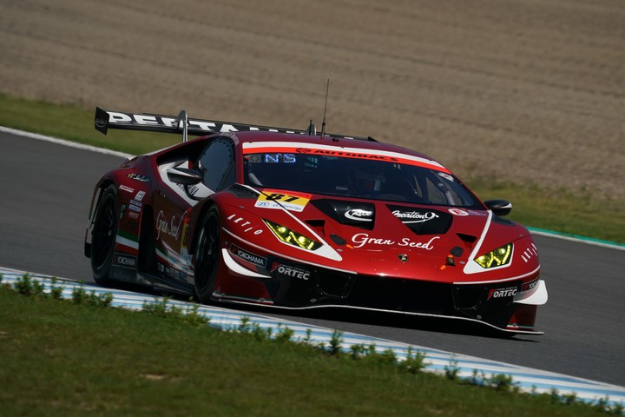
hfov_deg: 3.4
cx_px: 312
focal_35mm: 600
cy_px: 208
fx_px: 10416
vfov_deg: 2.3
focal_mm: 600
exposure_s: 1/800
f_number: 11
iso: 200
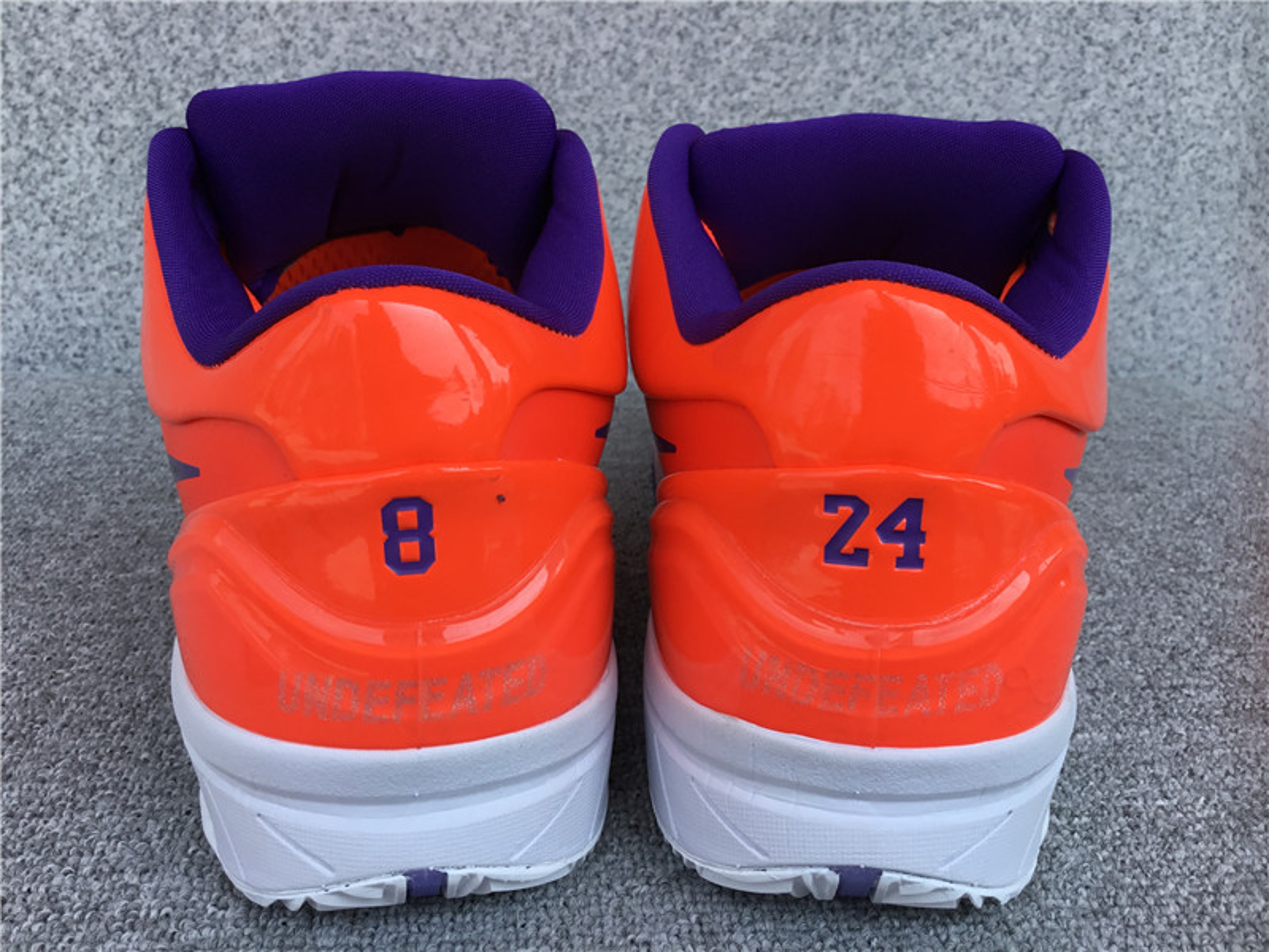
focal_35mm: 31
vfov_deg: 45.4
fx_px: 1136
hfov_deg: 58.4
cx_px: 634
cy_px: 476
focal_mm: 3.3
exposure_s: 1/401
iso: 25
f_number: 2.4
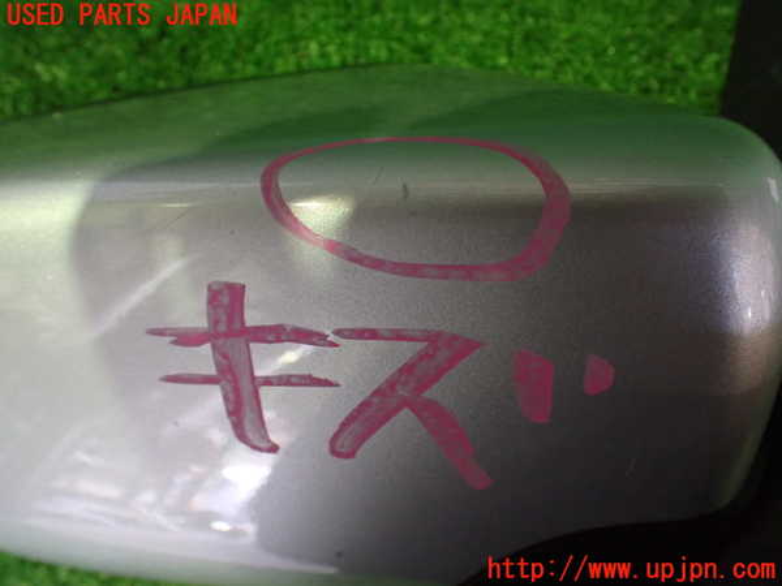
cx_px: 391
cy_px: 293
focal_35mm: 30
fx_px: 678
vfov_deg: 46.8
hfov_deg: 60.0
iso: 800
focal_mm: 5.4
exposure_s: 1/40
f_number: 2.3
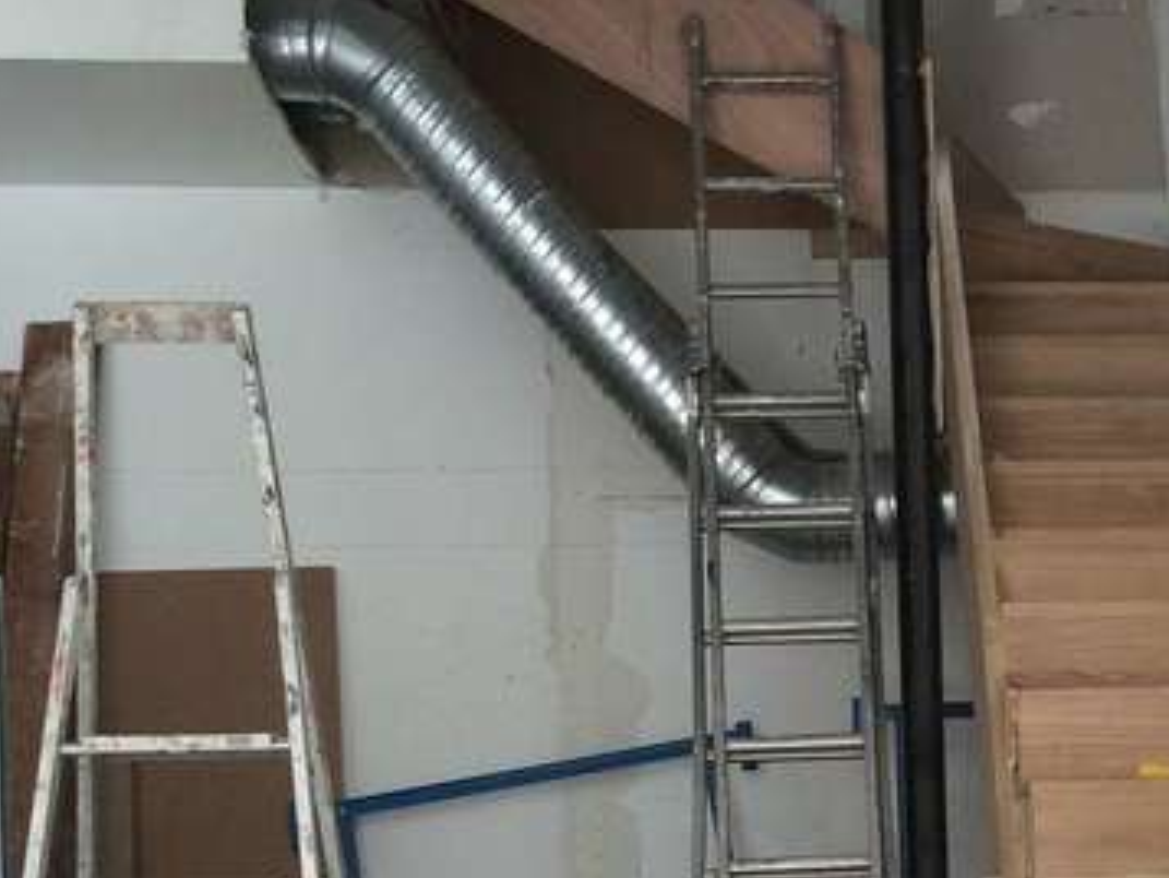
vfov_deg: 22.0
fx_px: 2196
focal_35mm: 65
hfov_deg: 27.7
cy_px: 819
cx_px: 1231
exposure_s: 1/100
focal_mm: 4.15
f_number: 2.2
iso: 40
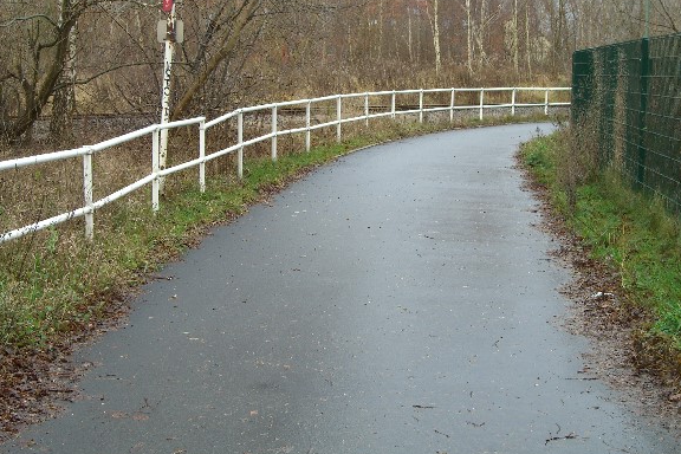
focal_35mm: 60
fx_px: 1135
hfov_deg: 33.4
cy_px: 215
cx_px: 342
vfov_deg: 22.6
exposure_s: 1/125
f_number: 3.6
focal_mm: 11.8
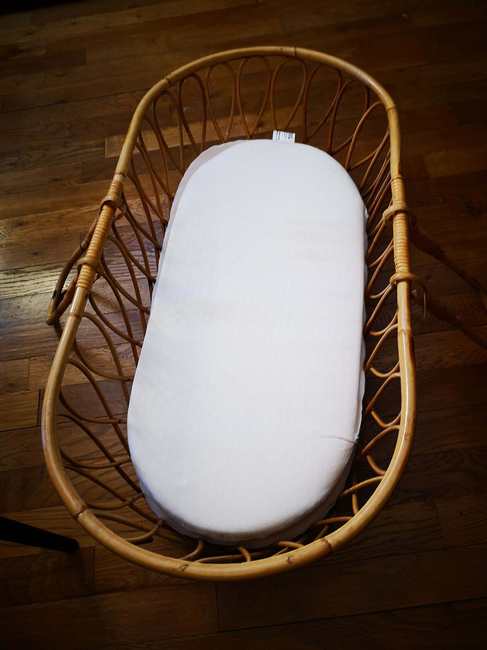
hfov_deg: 51.4
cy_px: 325
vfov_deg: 65.3
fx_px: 506
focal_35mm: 27
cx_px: 244
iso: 500
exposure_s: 1/50
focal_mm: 5.58
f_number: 1.8
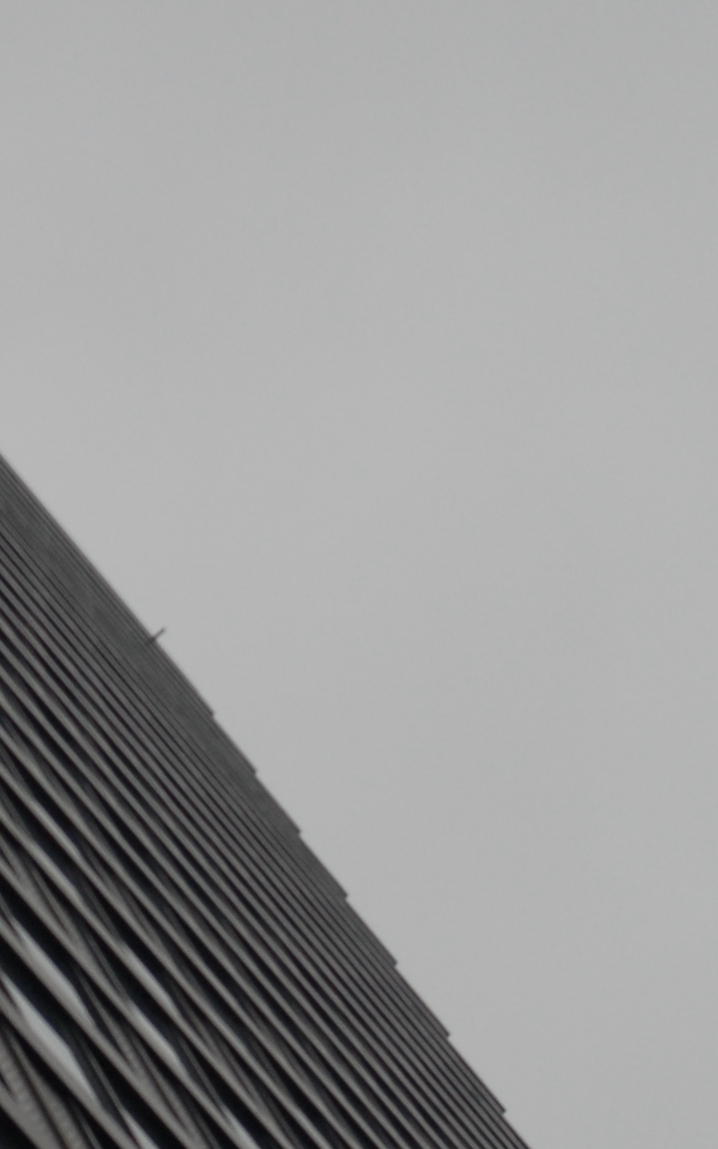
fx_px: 5661
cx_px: -216
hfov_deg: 7.2
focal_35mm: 181
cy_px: 456
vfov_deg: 11.6
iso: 250
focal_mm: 35
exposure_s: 1/1000
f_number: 20
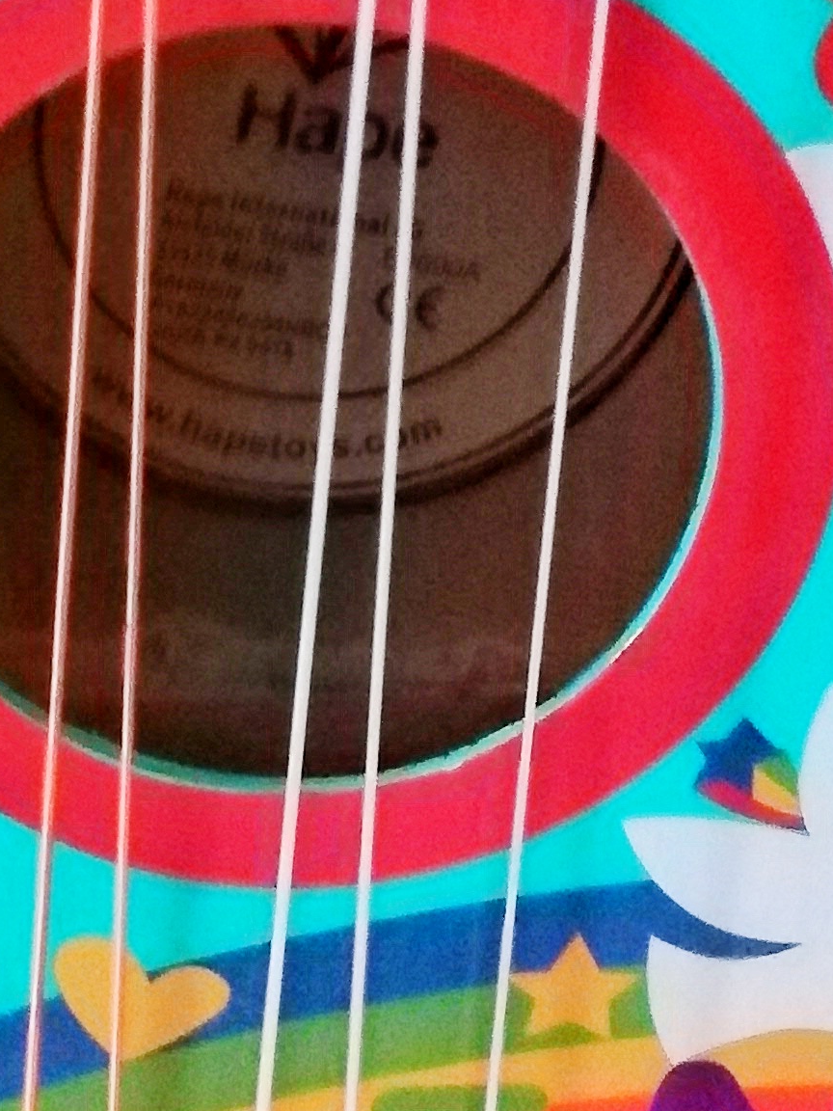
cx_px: 282
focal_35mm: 108
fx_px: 3465
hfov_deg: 13.7
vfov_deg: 18.2
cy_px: 718
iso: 1250
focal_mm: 3.81
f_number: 2.2
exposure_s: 1/16.7
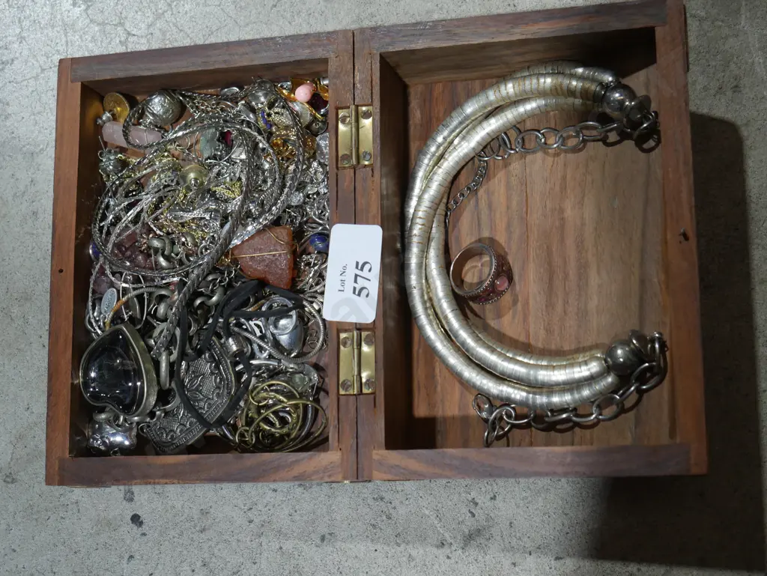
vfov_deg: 26.1
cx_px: 384
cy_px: 288
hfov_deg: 34.3
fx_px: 1241
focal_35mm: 56
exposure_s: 1/60
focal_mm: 28
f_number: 5.3
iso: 500
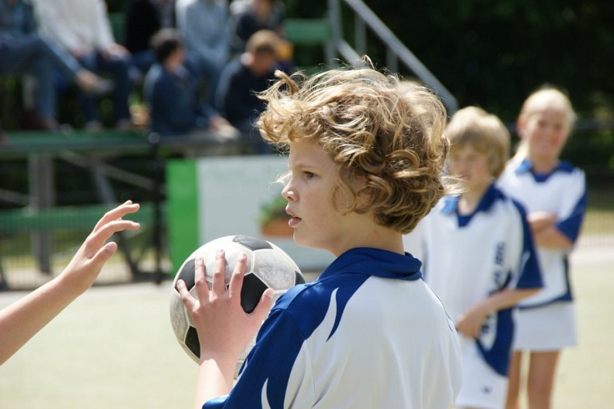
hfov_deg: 7.6
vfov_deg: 5.1
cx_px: 307
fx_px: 4603
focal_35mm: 270
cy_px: 204
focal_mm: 180
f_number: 9
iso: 200
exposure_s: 1/400
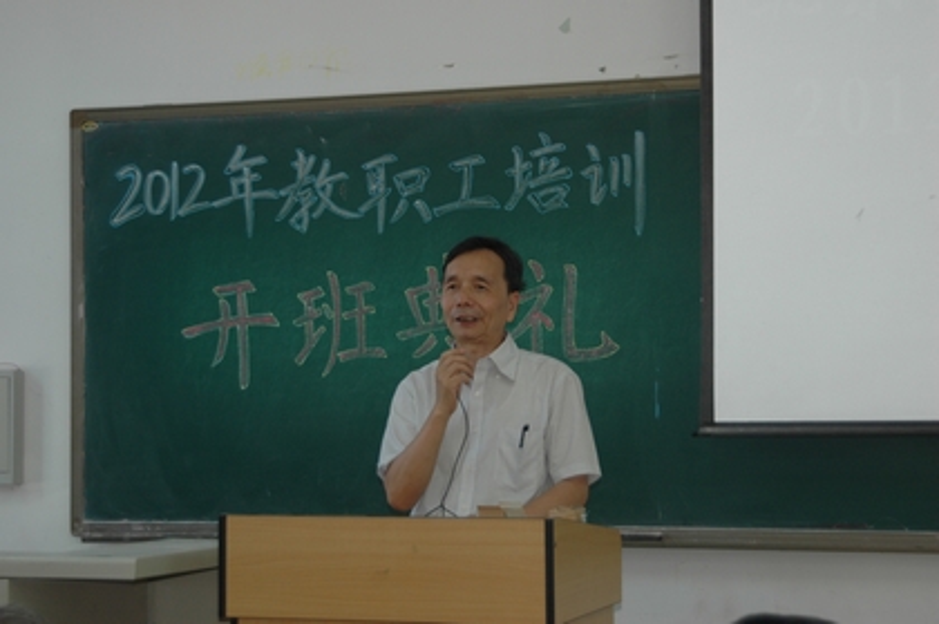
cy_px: 312
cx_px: 470
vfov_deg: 17.5
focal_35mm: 78
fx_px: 2032
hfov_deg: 26.0
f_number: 4.8
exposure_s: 1/60
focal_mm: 52
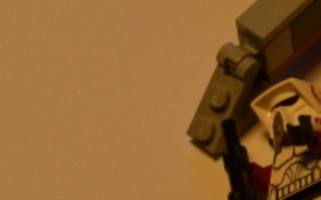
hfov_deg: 10.2
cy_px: 70
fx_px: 1748
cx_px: 452
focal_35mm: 200
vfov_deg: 6.5
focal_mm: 32
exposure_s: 1/100
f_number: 8
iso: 400
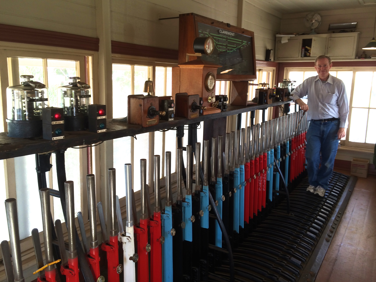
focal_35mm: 30
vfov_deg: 46.8
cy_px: 141
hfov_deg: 60.0
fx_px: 326
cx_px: 188
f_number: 2.2
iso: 40
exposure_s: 1/60
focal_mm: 4.12
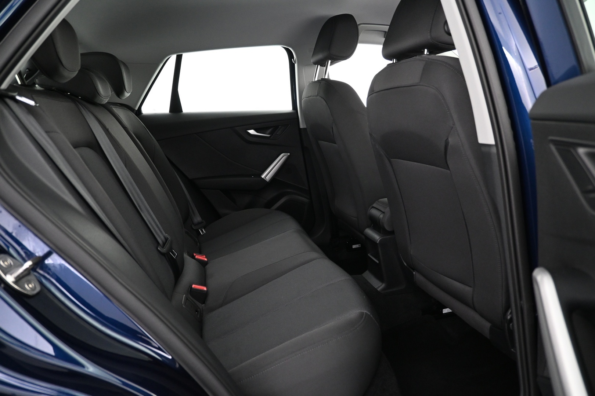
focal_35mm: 24
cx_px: 298
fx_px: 397
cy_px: 198
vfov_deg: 53.1
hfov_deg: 73.7
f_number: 3.5
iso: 1600
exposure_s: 1/15
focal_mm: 16
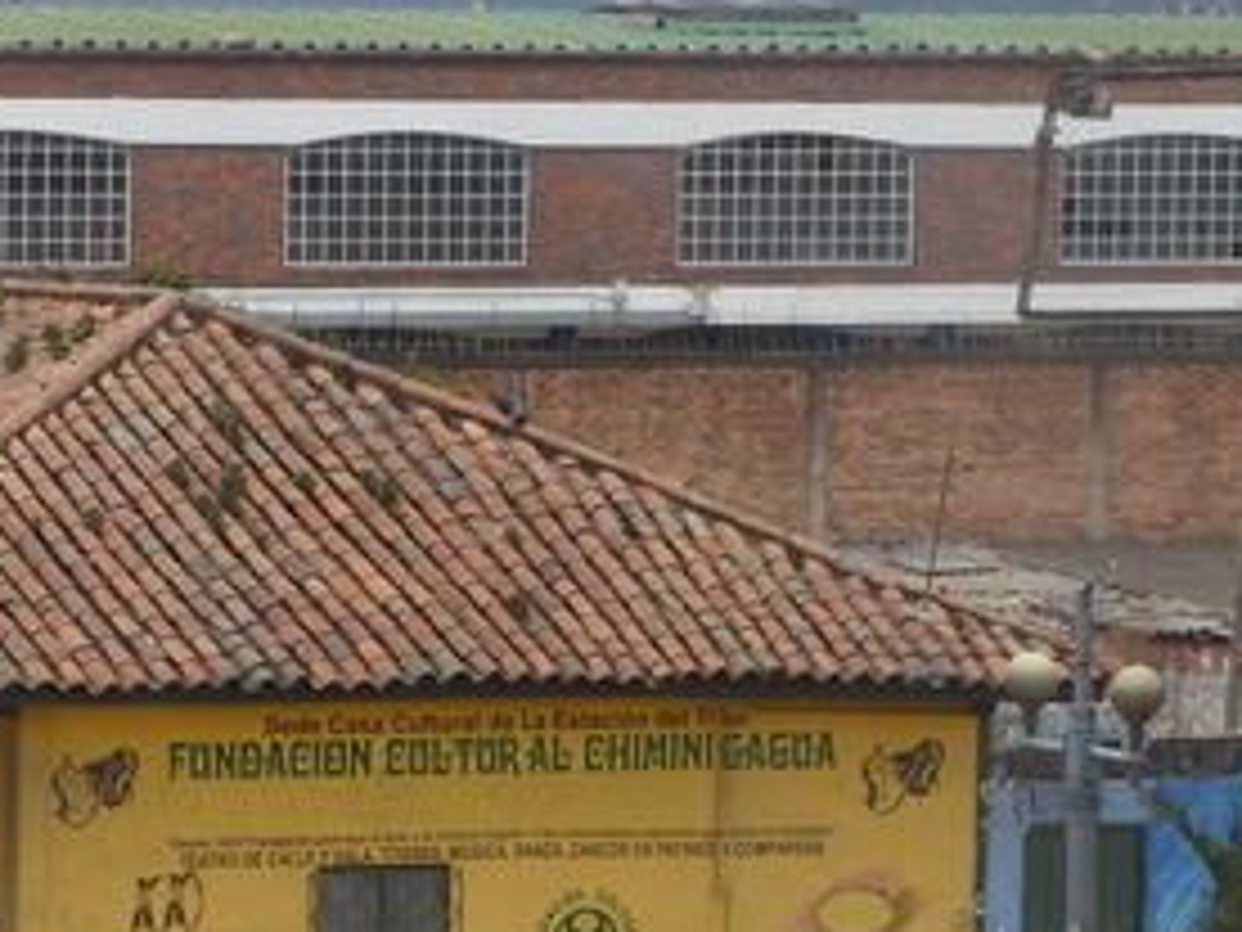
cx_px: -68
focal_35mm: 262
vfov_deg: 5.7
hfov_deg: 7.5
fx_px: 9400
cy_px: 698
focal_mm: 23.31
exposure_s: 1/239
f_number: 7.2
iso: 50
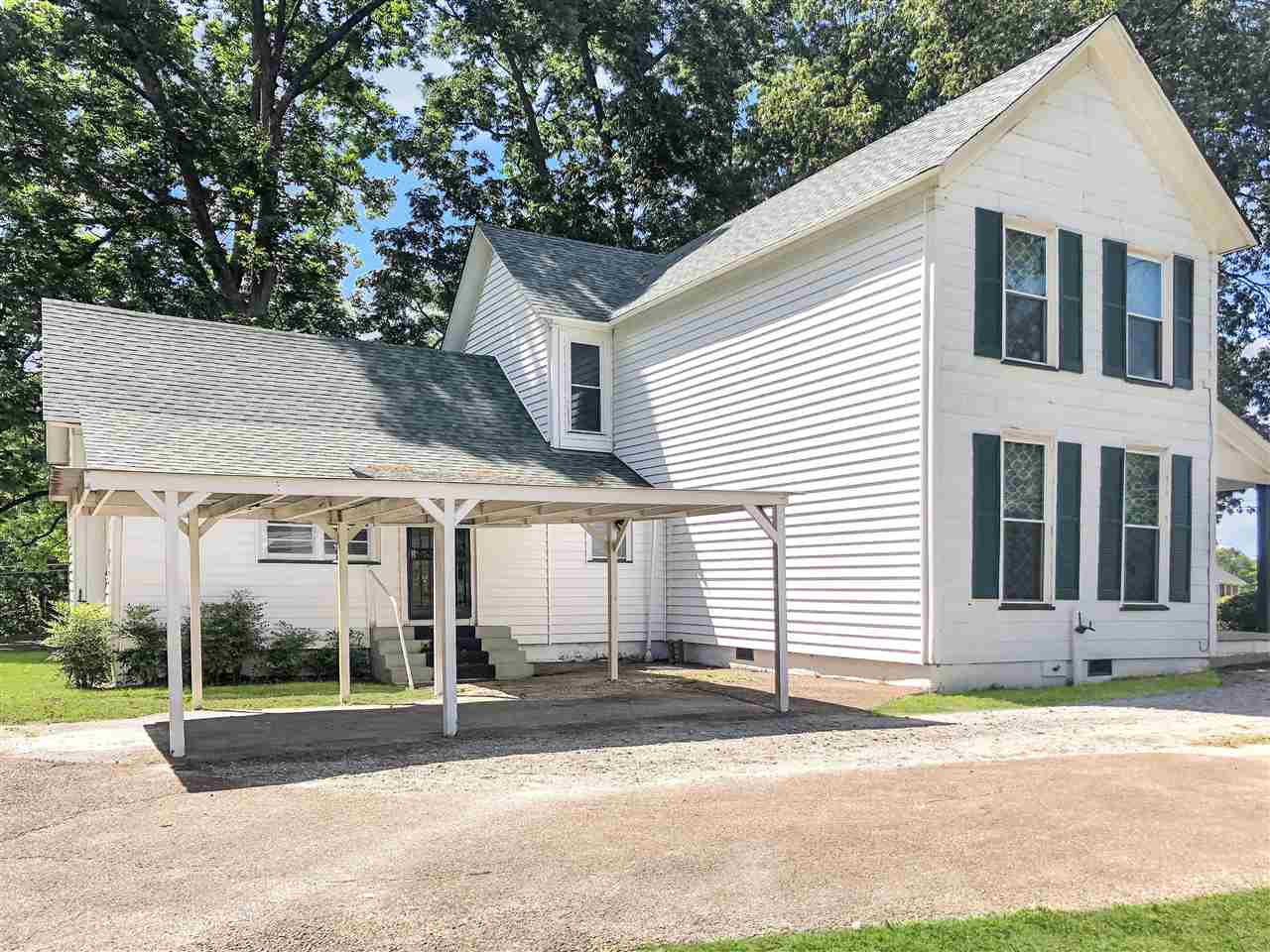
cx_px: 635
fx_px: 1027
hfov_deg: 63.4
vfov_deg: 49.7
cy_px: 476
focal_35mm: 28
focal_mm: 3.99
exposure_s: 1/1091
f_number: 1.8
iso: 20
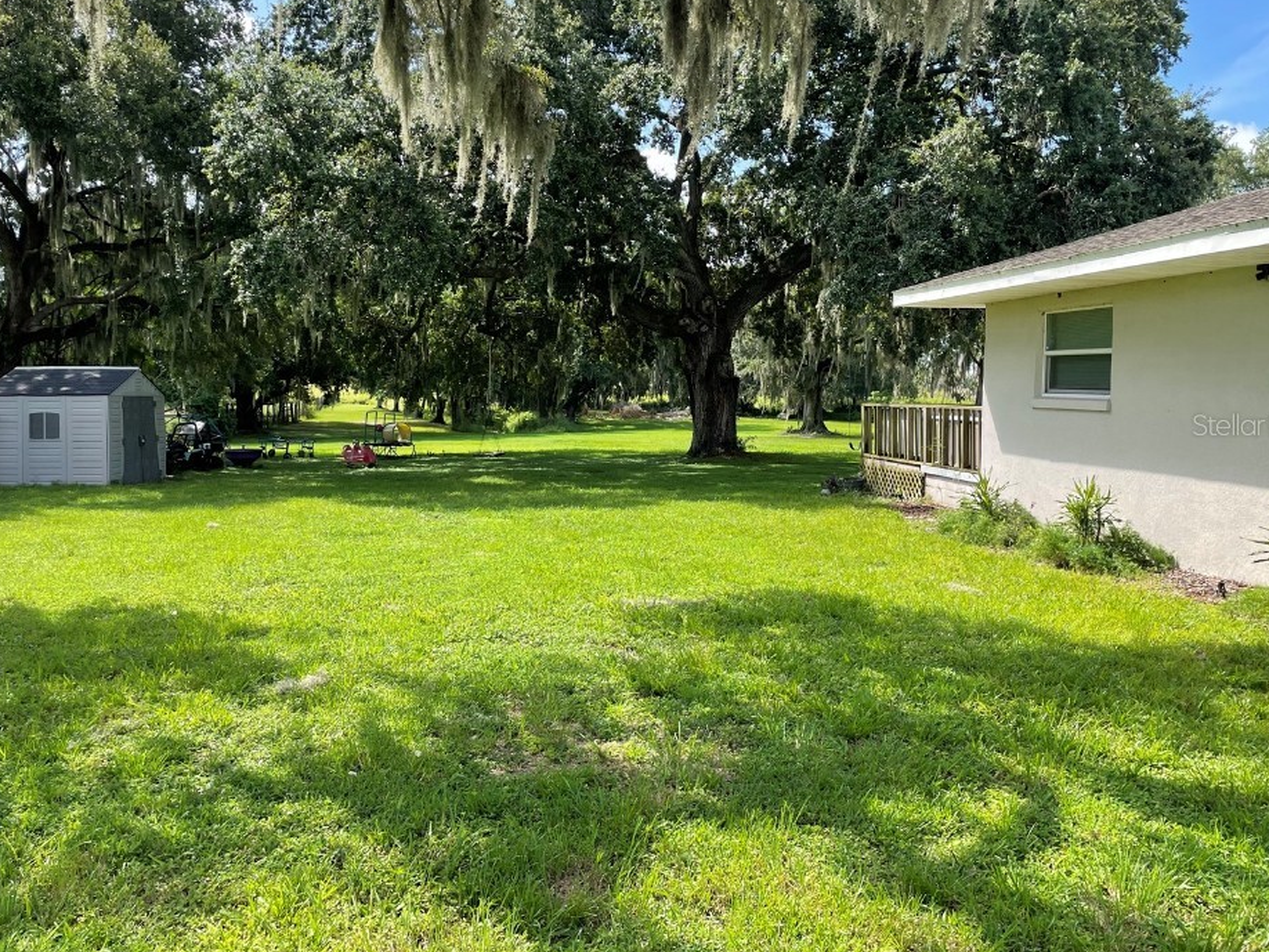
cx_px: 615
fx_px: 1063
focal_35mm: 29
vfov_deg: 48.2
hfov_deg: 61.6
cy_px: 424
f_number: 1.6
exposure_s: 1/790
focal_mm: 4.2
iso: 32
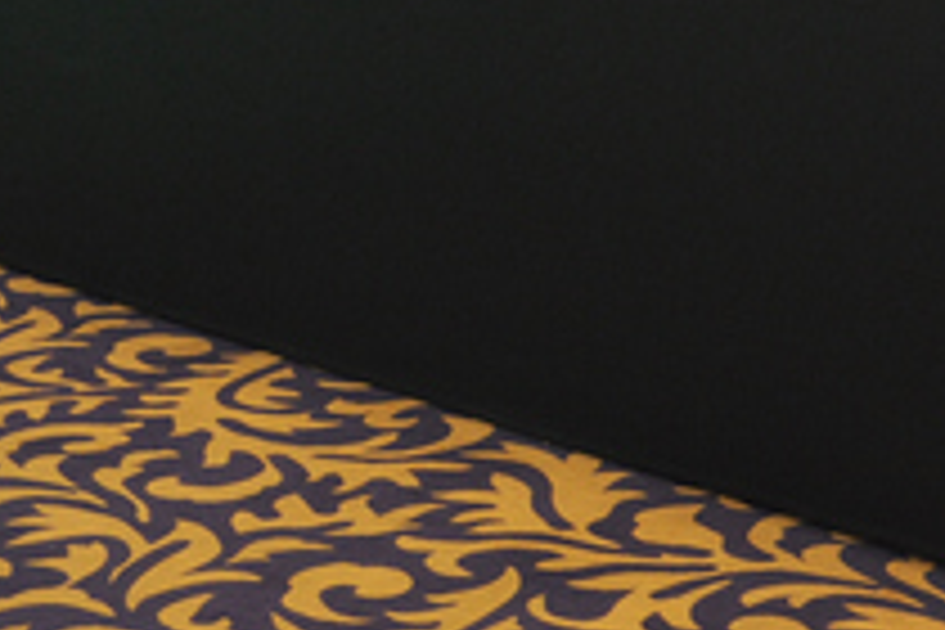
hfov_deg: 14.9
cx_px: 328
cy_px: -479
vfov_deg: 9.6
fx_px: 3596
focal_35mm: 137
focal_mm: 24
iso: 400
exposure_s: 1/40
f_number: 4
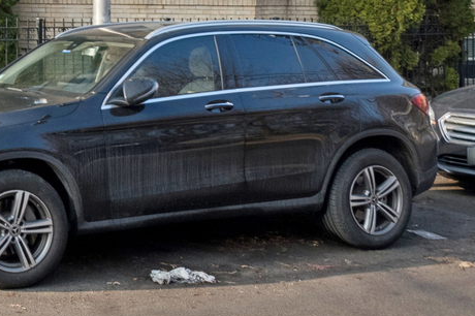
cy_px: -211
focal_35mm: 53
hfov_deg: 29.7
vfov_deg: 20.2
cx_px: -149
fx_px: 699
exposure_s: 1/400
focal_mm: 10
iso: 400
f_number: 8
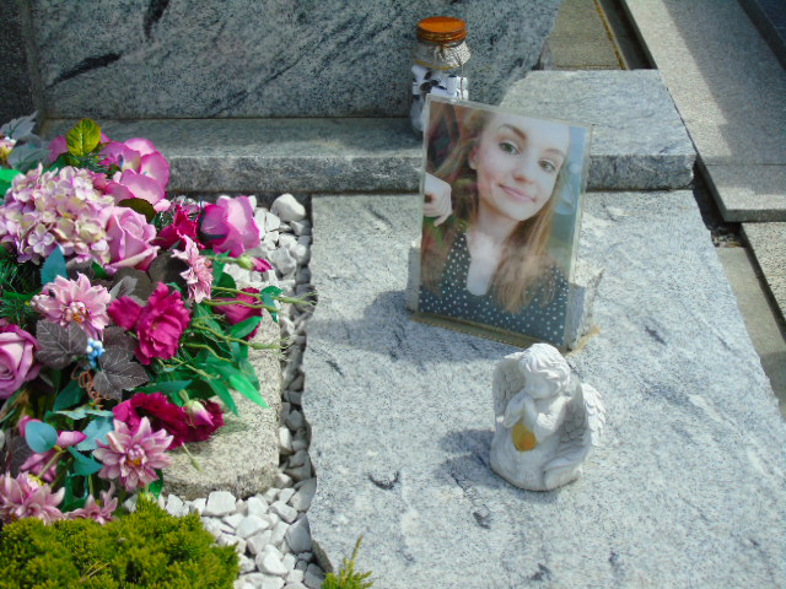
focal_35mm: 62
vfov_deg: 23.7
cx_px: 393
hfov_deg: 31.2
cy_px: 294
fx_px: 1408
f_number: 4.5
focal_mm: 11
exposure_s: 1/640
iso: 80
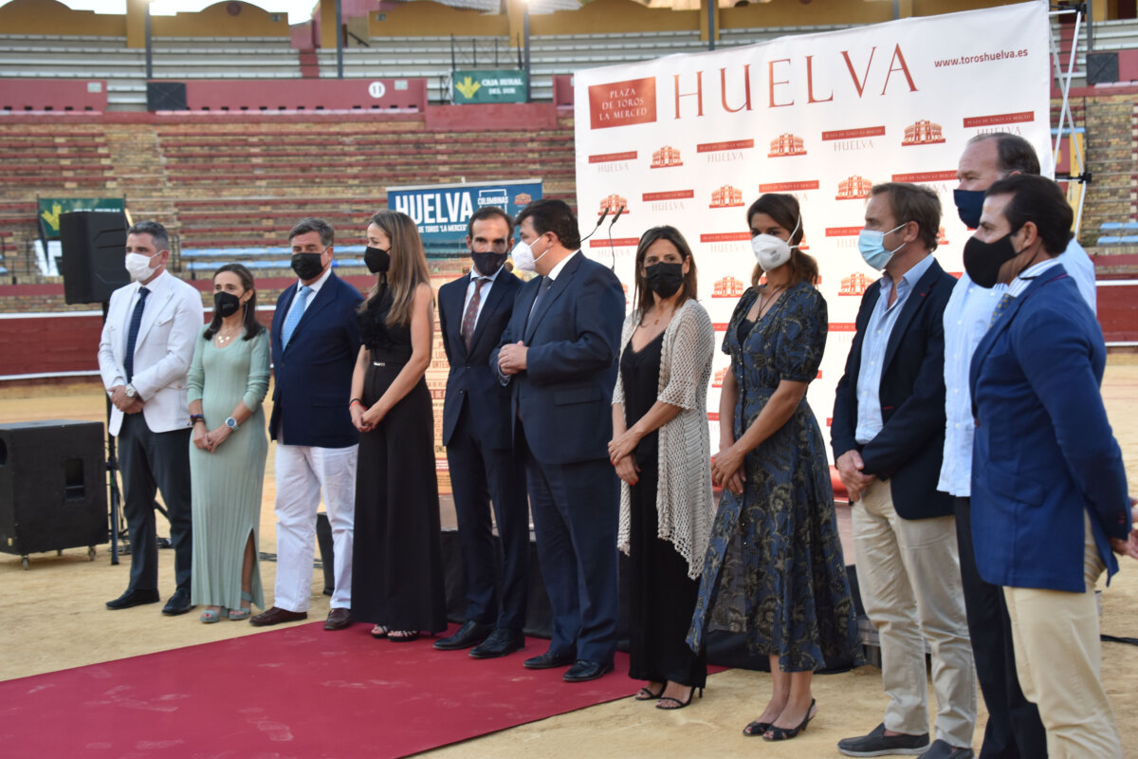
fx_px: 1659
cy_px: 380
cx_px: 569
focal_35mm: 52
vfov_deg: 25.8
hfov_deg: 37.9
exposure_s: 1/60
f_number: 3.2
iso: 320
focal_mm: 35
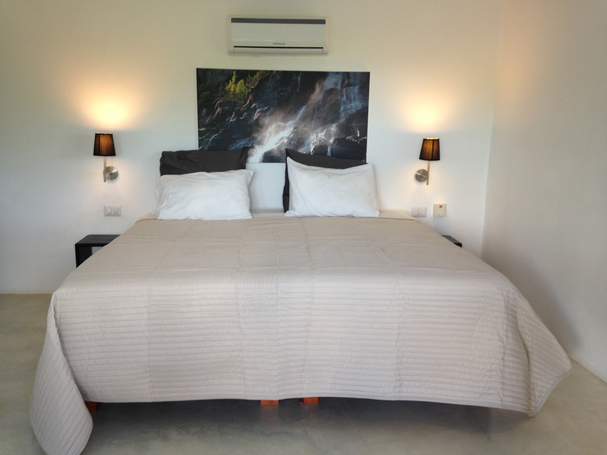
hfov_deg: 55.4
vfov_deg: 42.9
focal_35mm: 33
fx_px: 579
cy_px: 228
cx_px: 304
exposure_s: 1/20
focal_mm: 4.12
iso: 50
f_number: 2.4
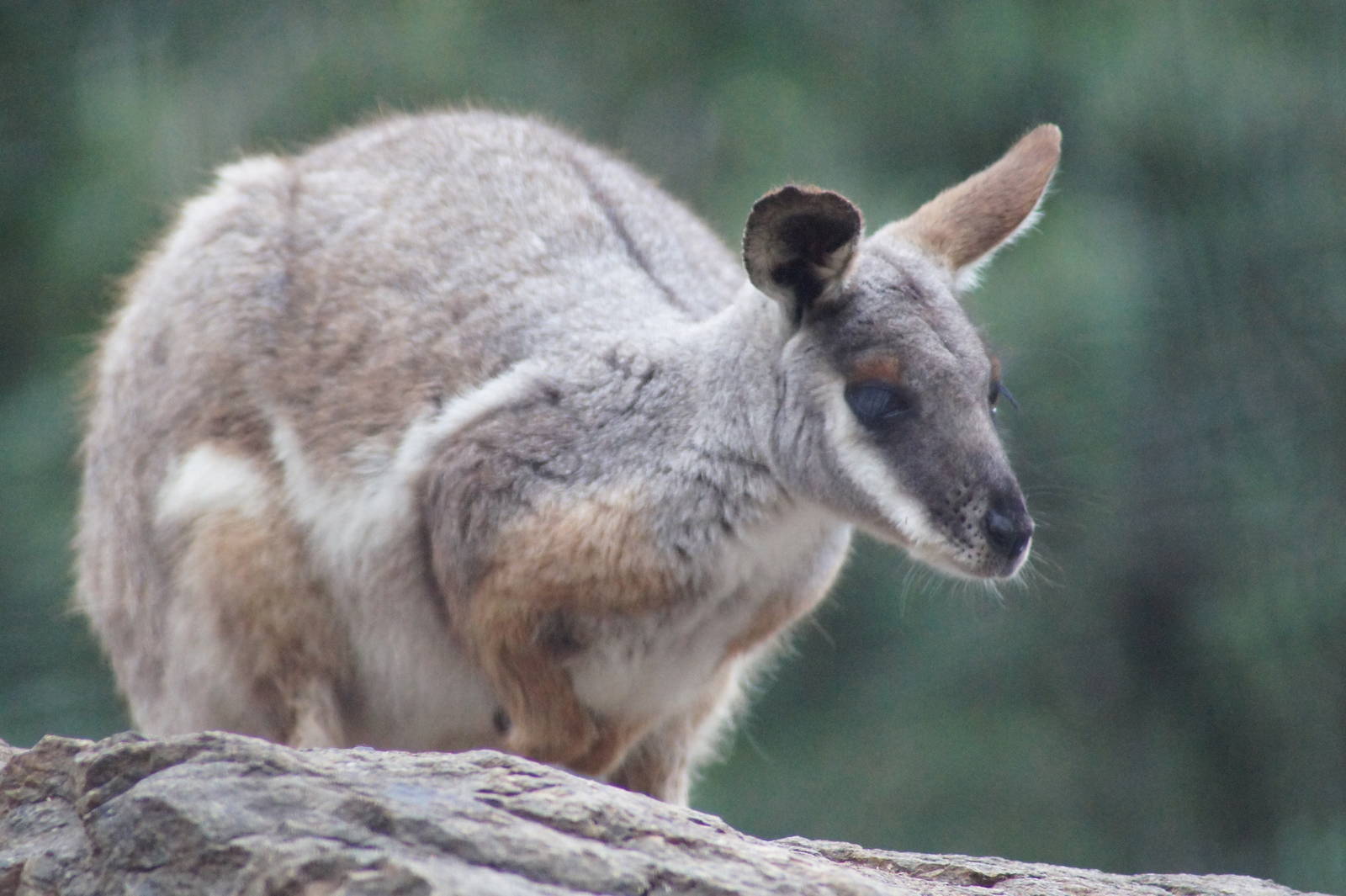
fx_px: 16816
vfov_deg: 3.1
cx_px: 673
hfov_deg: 4.6
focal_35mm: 450
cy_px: 448
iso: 3200
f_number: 6.3
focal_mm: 300
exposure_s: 1/640
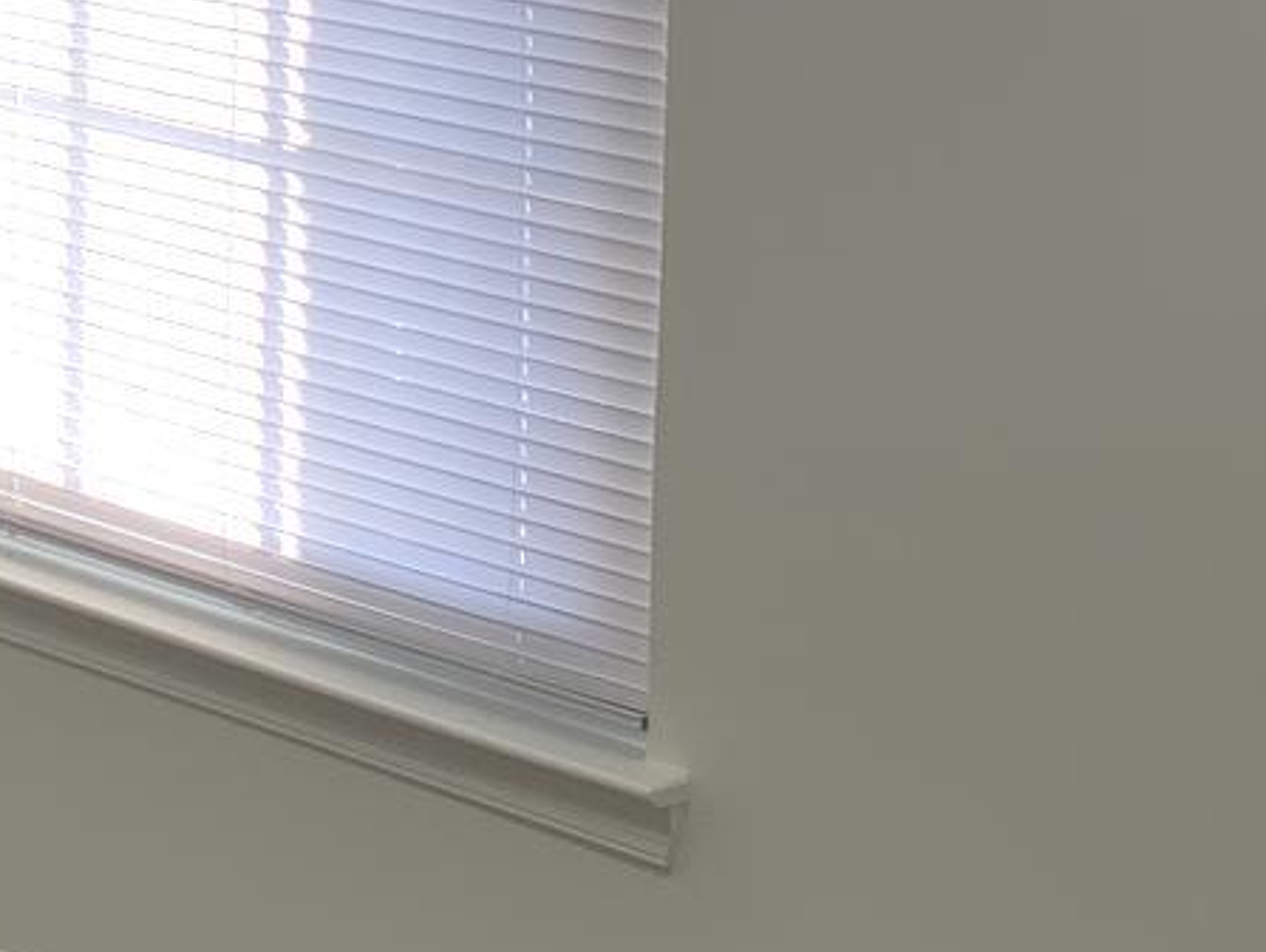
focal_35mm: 119
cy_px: -348
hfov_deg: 15.6
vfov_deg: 12.0
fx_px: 4356
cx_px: -442
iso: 40
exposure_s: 1/120
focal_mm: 4.25
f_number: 1.8
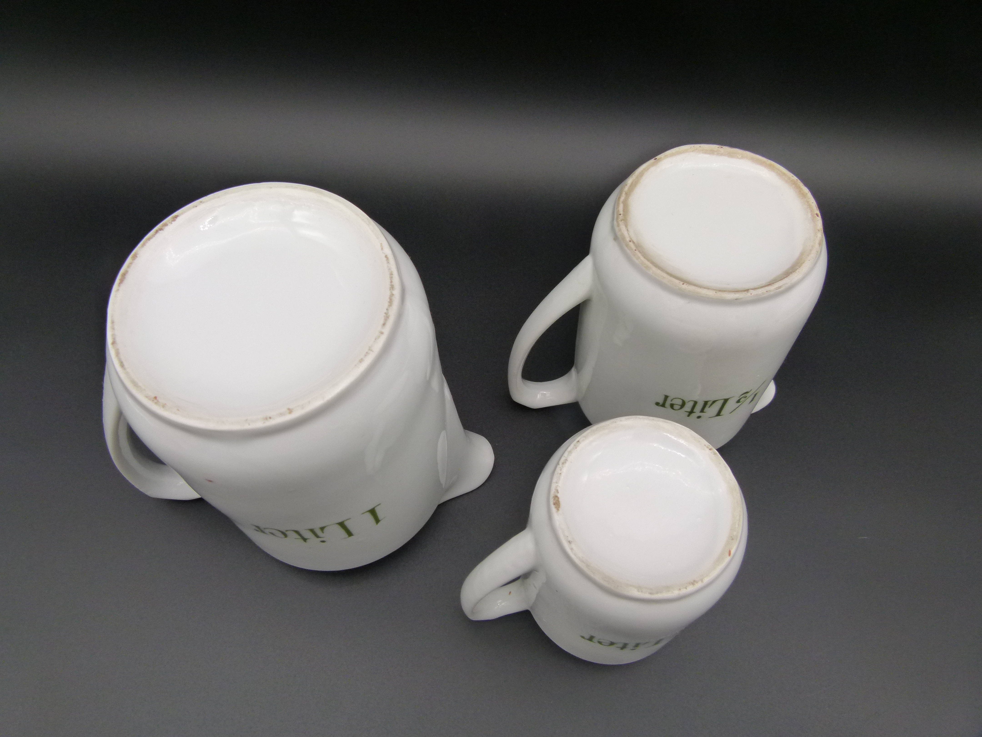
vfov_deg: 54.9
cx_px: 491
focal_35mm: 25
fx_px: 709
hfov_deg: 69.4
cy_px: 368
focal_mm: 4.5
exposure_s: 1/125
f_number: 3.6
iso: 160
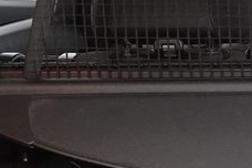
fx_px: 1393
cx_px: 491
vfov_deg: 6.8
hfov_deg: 9.7
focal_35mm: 199
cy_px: 263
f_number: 4.5
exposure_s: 1/60
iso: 4000
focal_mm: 28
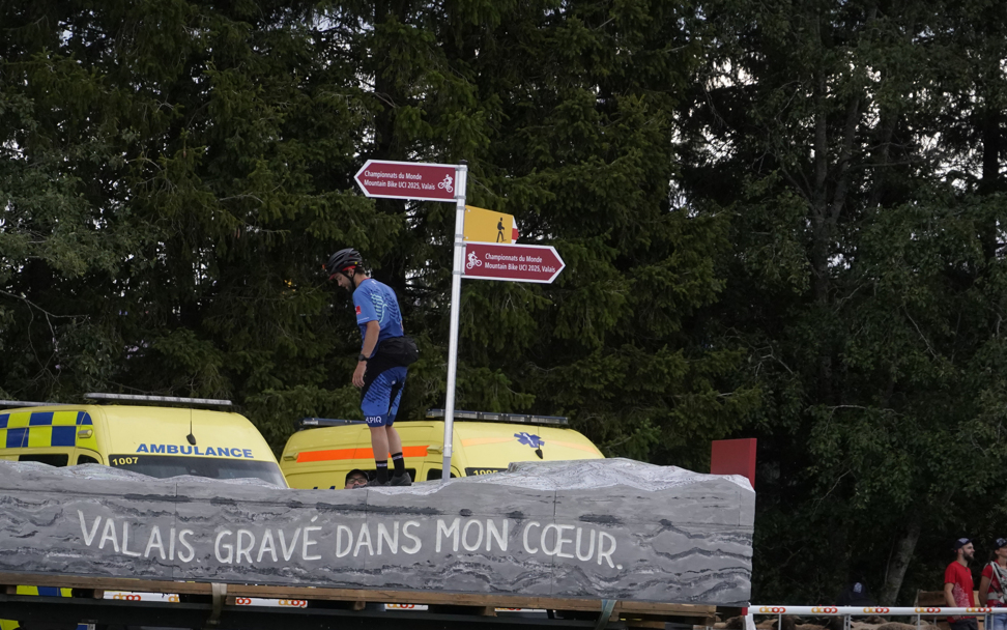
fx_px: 4420
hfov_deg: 13.0
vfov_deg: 8.1
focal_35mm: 161
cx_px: 421
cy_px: 407
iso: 2500
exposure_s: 1/1250
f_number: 6.3
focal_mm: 128
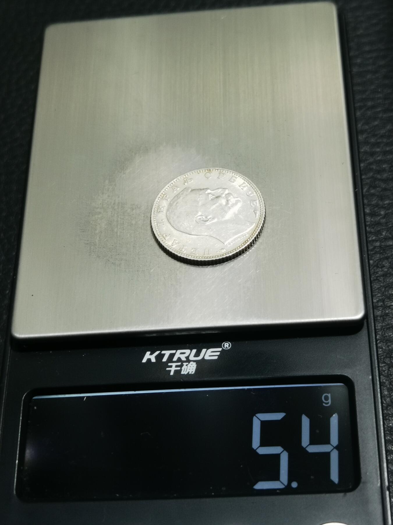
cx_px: 196
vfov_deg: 29.8
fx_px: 984
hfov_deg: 22.6
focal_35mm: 65
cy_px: 262
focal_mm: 6.67
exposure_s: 1/100
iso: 100
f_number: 1.9
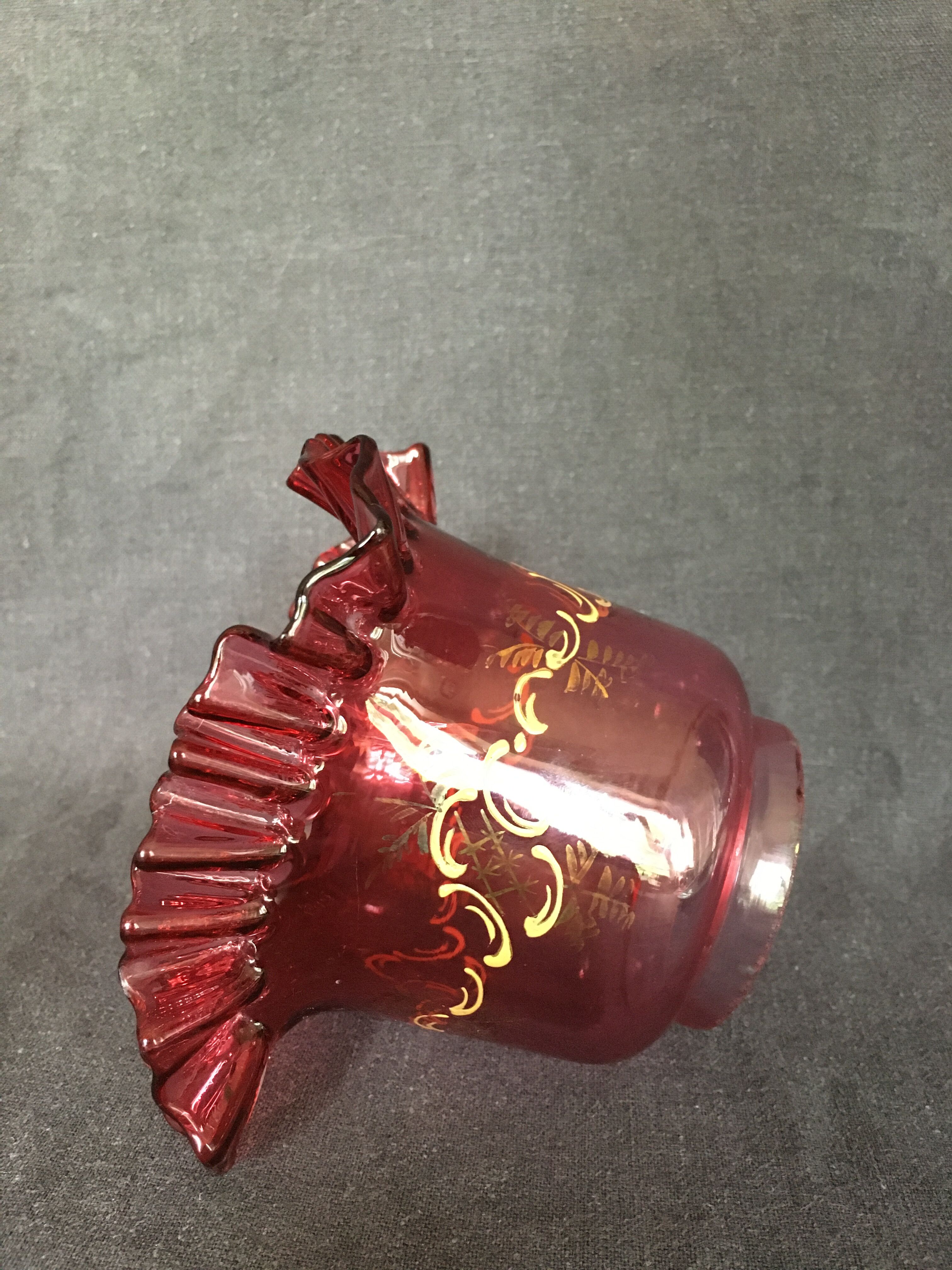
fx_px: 1063
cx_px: 476
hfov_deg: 48.2
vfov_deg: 61.7
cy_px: 635
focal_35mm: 29
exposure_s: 1/17
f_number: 2.2
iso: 400
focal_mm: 4.15
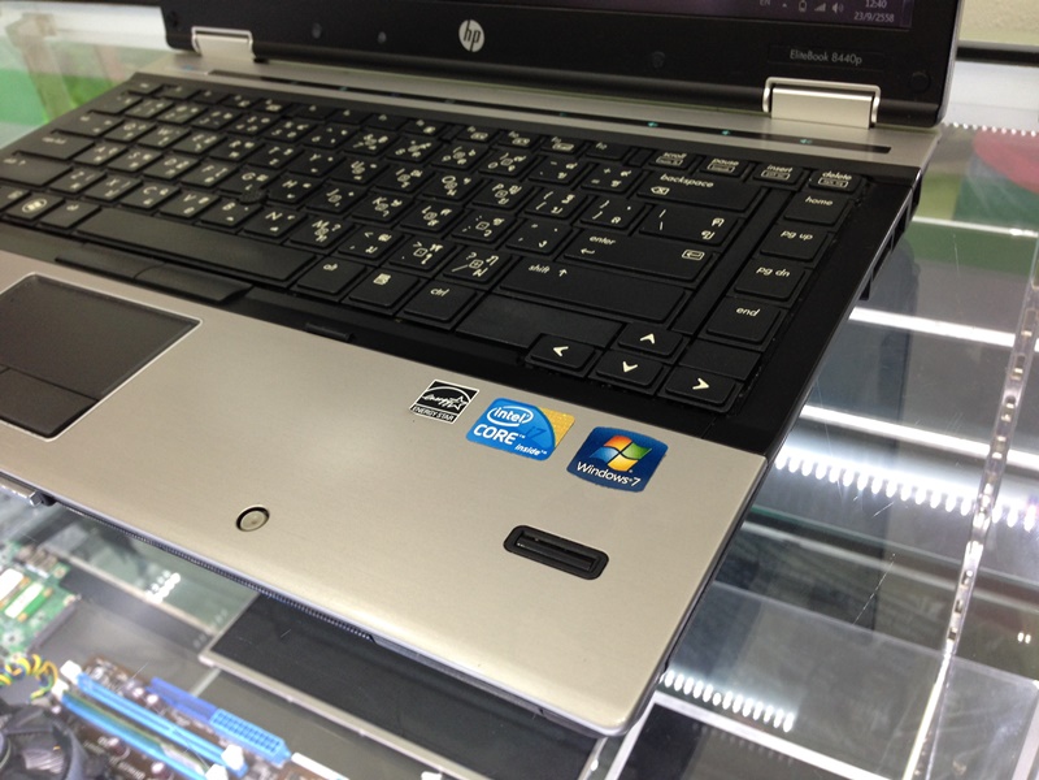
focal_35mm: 33
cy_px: 390
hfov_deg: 55.4
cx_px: 520
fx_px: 990
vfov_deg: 42.9
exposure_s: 1/20
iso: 64
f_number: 2.4
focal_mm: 4.12
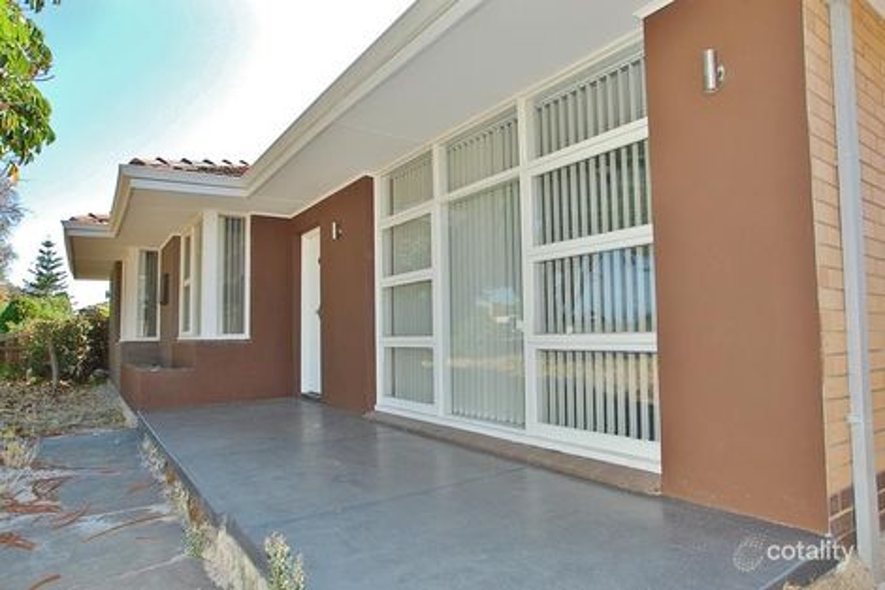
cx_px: 442
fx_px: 516
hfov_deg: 81.2
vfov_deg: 59.5
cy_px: 295
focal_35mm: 21
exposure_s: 1/200
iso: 400
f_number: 7.1
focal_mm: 14
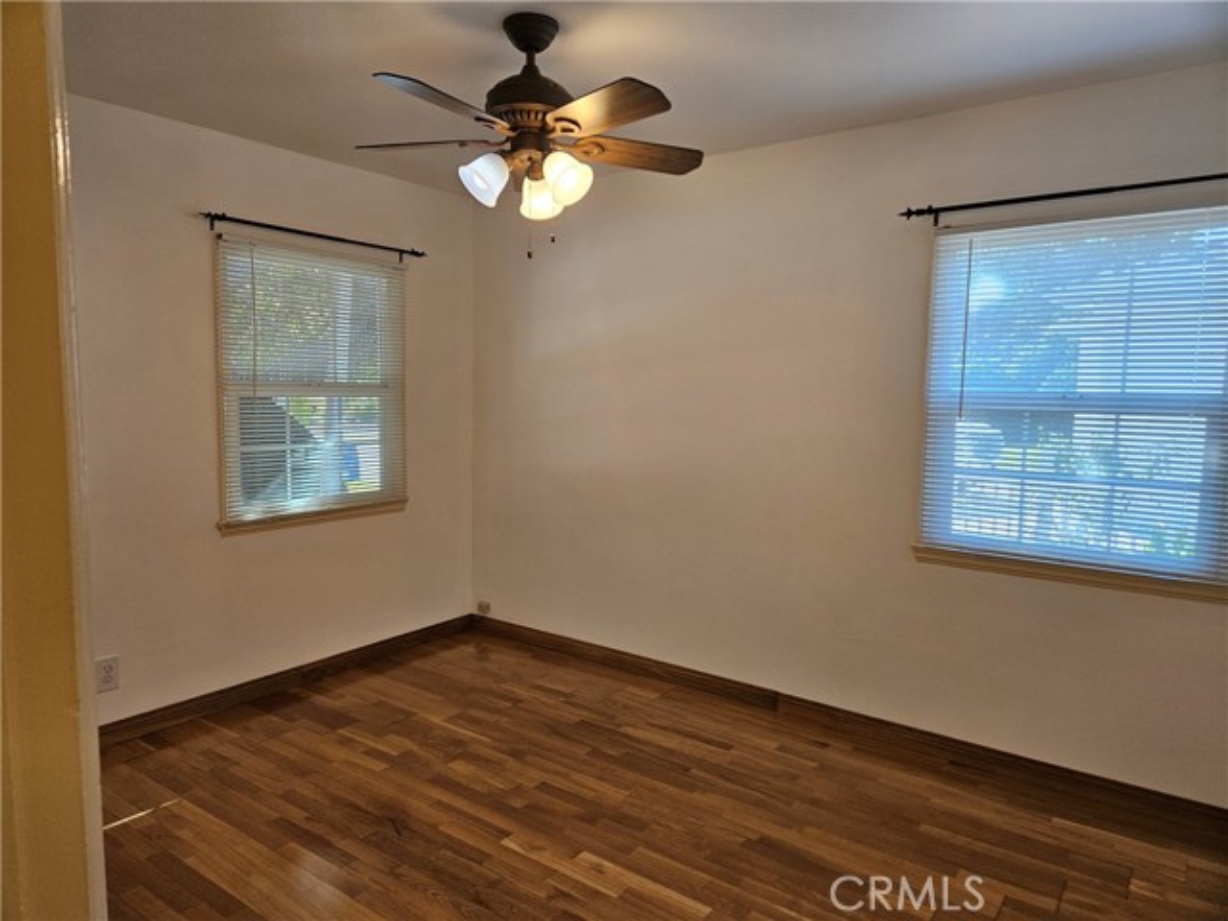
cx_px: 614
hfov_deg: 73.9
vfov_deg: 58.9
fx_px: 816
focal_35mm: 23
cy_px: 460
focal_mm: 5.4
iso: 100
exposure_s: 1/120
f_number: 1.8
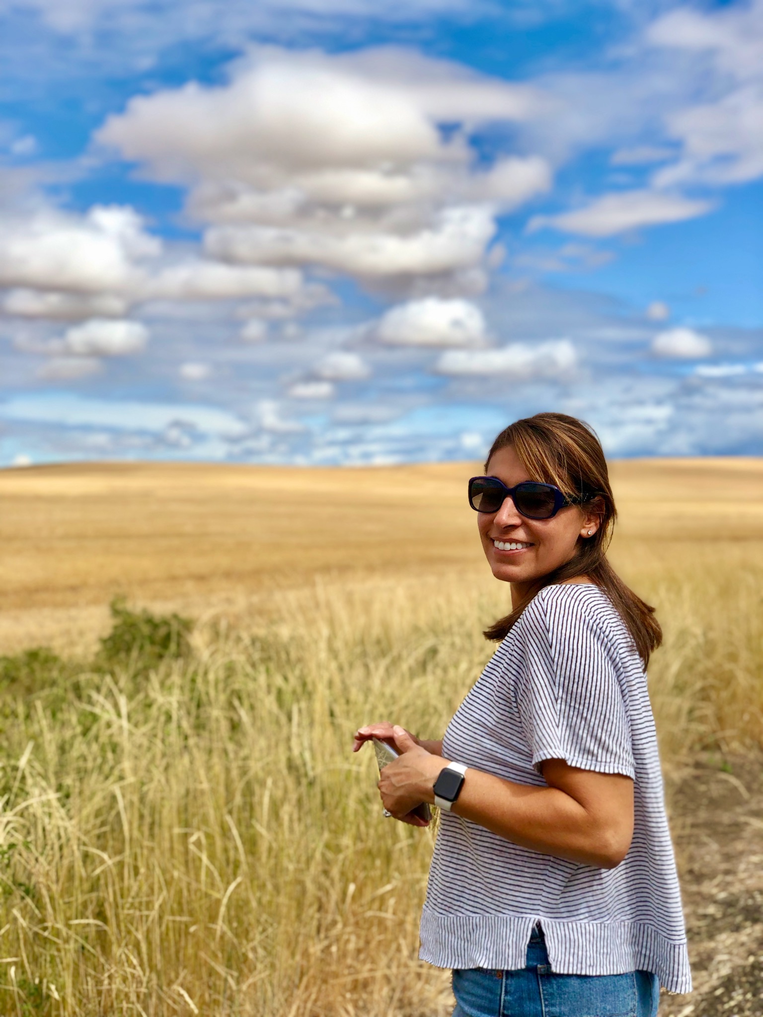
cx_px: 382
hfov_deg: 28.0
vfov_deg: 36.8
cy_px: 508
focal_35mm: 52
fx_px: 1528
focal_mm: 6
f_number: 2.4
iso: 16
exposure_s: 1/1412
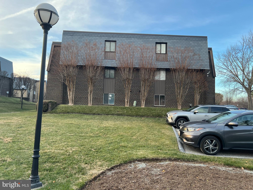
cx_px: 126
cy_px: 95
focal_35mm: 26
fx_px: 190
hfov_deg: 67.3
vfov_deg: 53.1
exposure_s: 1/190
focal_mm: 5.7
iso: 40
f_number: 1.5
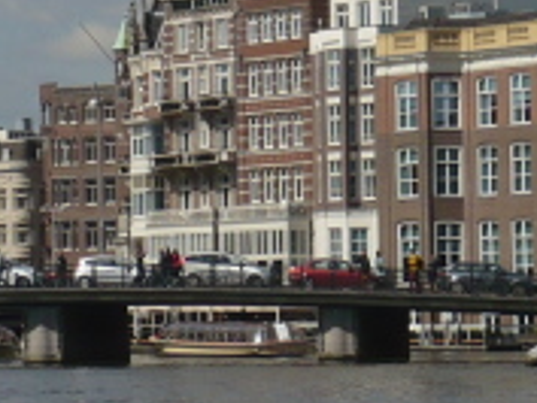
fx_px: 4207
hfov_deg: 7.3
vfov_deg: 5.5
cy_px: -53
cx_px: 149
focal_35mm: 271
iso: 100
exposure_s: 1/320
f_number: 11
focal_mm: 11.5
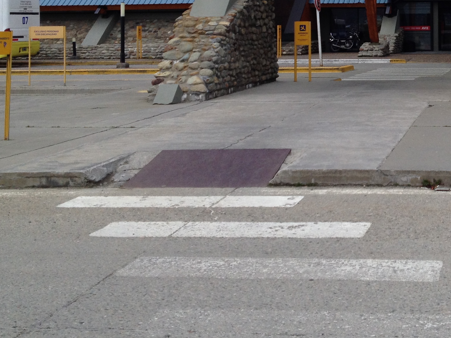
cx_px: 417
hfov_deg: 25.4
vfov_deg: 19.5
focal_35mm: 74
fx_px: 964
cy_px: 19
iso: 50
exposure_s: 1/740
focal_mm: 4.28
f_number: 2.4
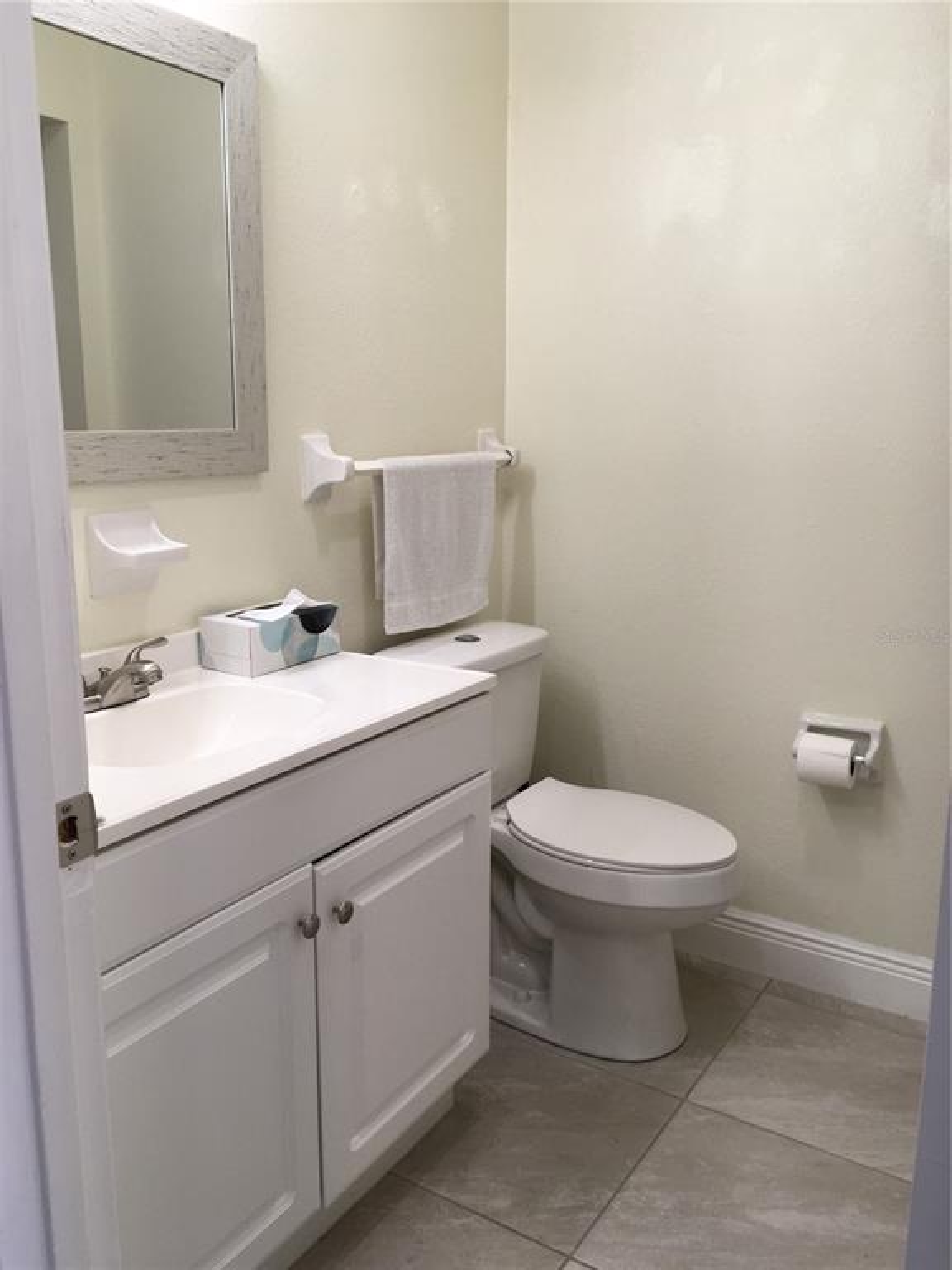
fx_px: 1063
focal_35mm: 29
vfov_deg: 61.7
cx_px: 476
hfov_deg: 48.2
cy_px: 635
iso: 40
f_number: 2.2
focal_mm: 4.15
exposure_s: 1/100
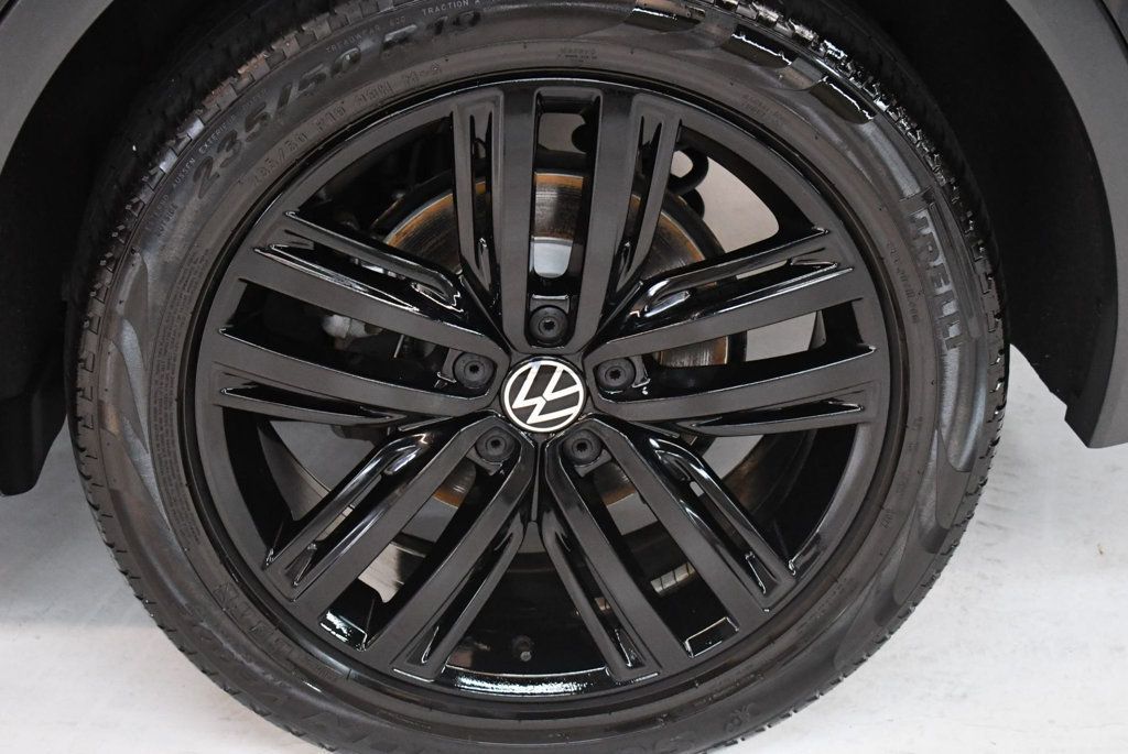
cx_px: 564
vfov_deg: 15.2
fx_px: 2823
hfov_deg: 22.6
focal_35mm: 90
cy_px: 377
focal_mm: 45
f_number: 5
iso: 3600
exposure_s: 1/60
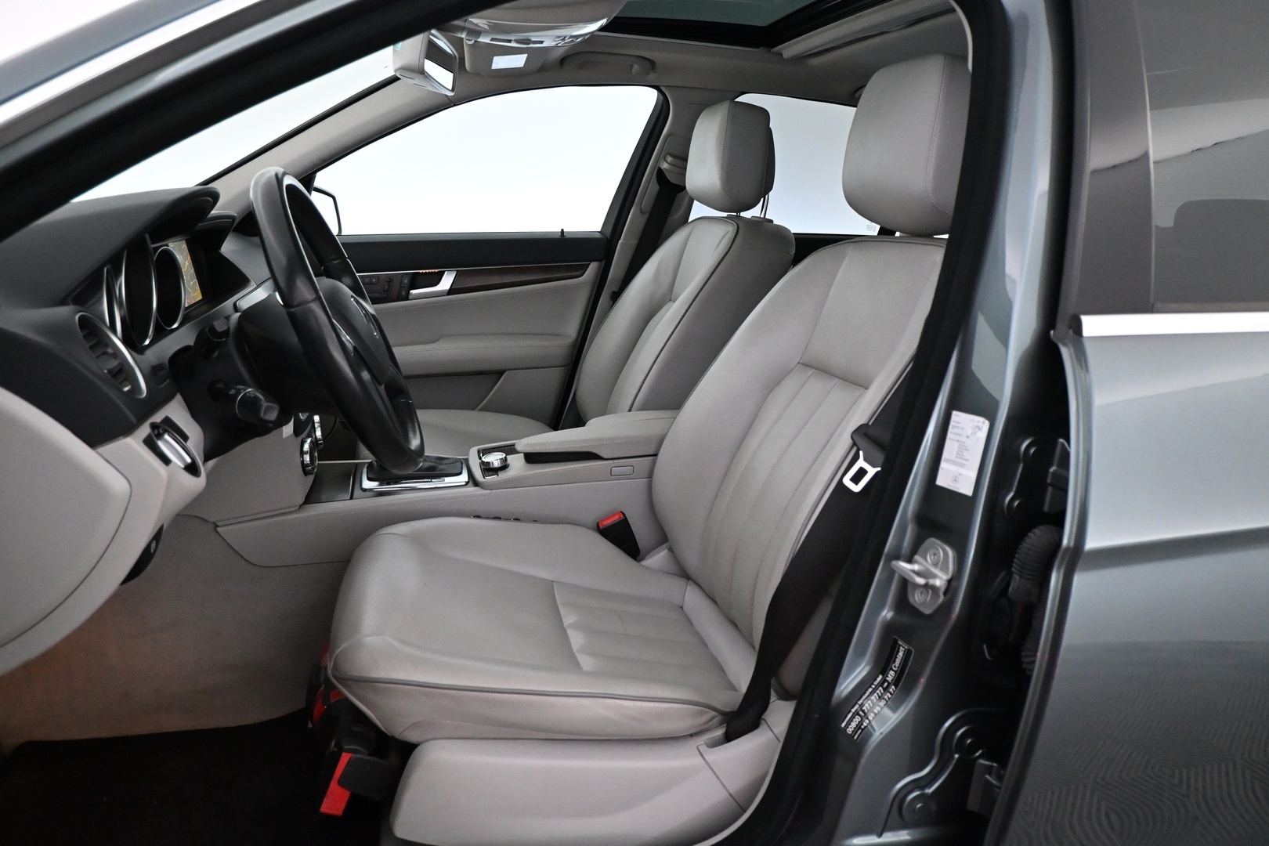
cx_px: 634
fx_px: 925
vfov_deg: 49.1
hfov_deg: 68.9
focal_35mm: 26
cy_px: 423
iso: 3200
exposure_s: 1/80
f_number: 3.5
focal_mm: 17.5
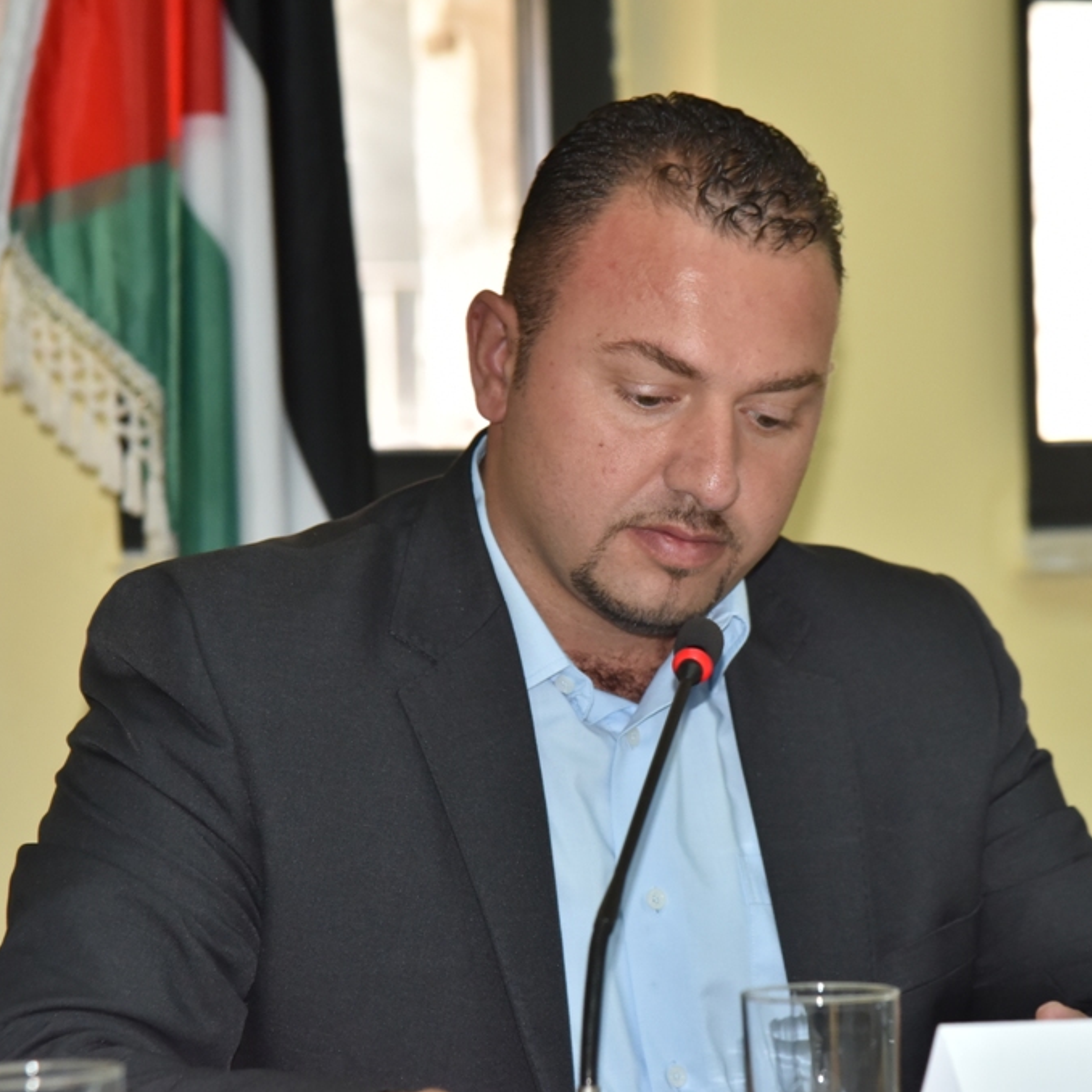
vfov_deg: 11.3
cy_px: 548
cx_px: 594
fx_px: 5496
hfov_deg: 11.3
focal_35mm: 154
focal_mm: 120
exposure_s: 1/200
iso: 1600
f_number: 5.6
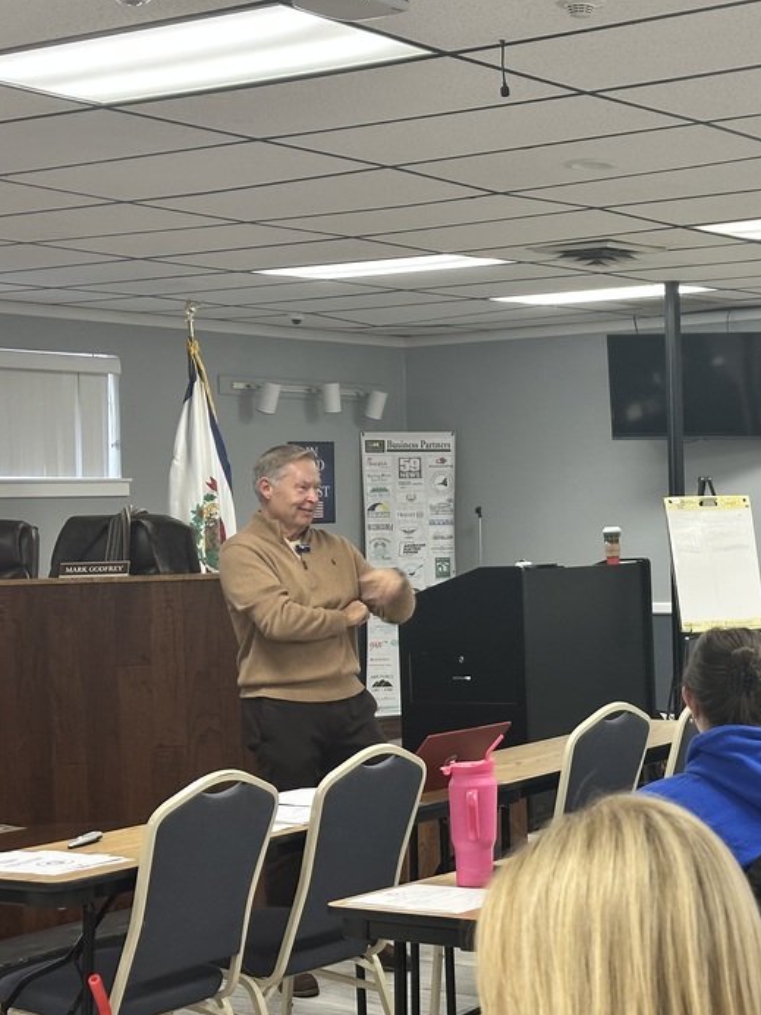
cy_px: 510
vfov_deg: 27.4
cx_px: 677
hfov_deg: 20.3
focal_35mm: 71
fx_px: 2081
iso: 125
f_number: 1.78
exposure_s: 1/60
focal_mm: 6.86
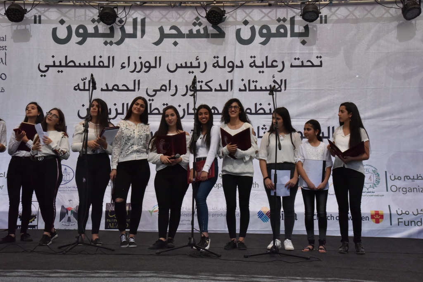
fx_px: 646
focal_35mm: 55
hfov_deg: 36.2
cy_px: 141
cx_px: 212
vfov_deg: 24.6
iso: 3200
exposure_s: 1/2000
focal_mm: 55
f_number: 22
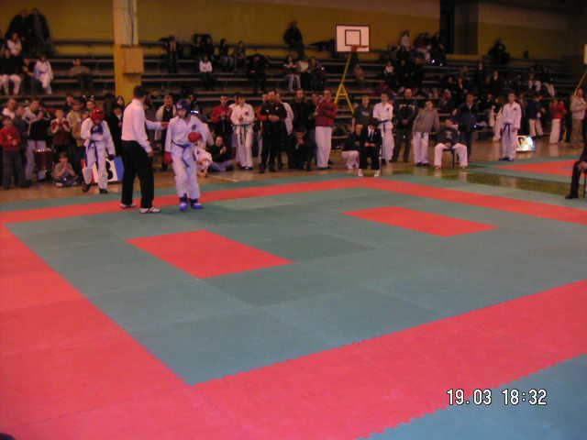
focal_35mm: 37
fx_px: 627
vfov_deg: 38.7
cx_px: 294
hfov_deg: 50.1
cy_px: 220
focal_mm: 4.8
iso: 200
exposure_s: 1/45
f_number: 2.8
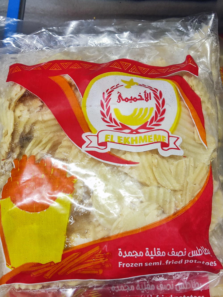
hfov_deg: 30.3
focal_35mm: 48
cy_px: 148
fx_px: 412
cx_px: 112
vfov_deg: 39.7
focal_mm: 4.71
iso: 481
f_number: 1.79
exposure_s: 1/50
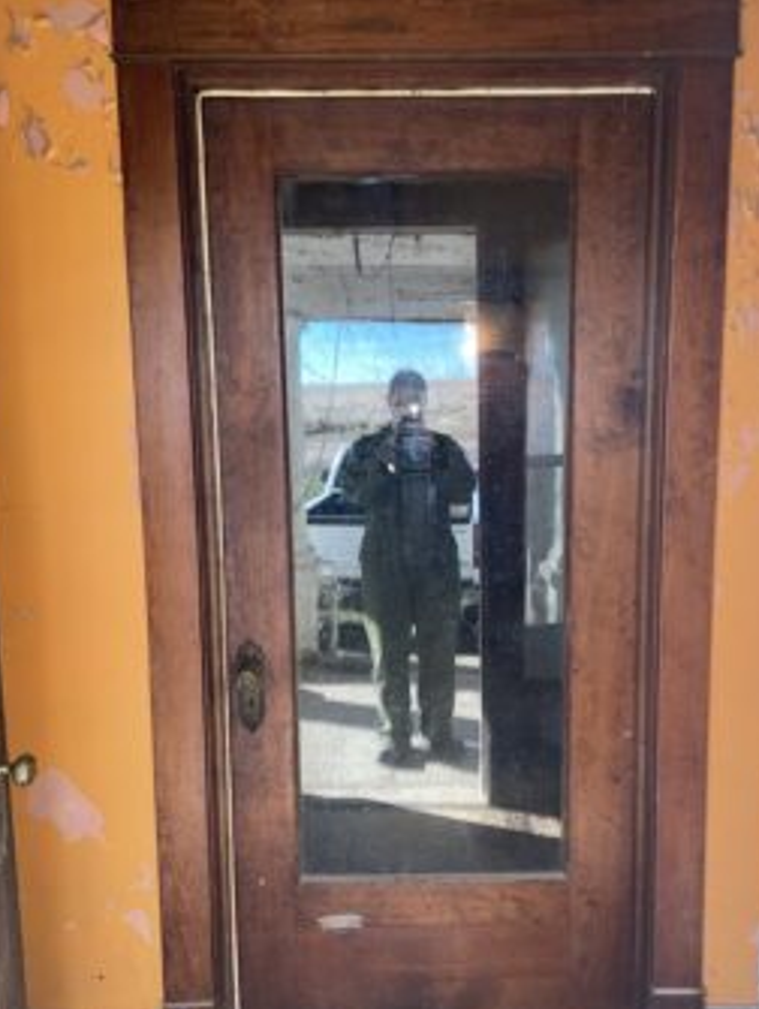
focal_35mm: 31
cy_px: 548
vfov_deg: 58.2
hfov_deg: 45.5
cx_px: 413
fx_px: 905
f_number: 1.6
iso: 40
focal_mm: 4.2
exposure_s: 1/121
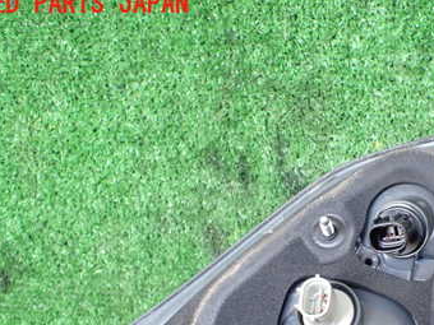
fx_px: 664
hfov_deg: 35.2
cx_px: 340
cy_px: 275
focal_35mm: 53
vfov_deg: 26.8
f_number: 2.3
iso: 640
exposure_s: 1/125
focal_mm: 5.4
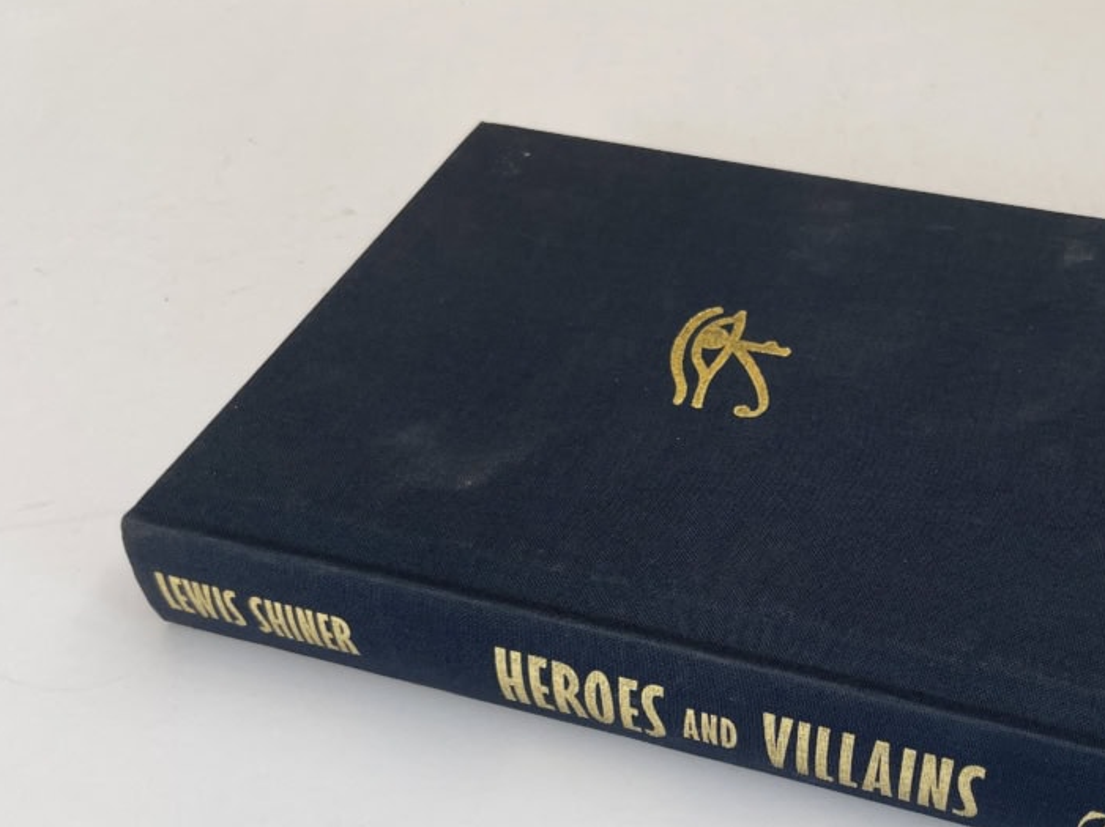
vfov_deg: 37.4
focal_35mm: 38
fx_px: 1212
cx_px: 774
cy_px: 537
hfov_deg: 47.8
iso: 32
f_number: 1.6
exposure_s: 1/369
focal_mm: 4.2
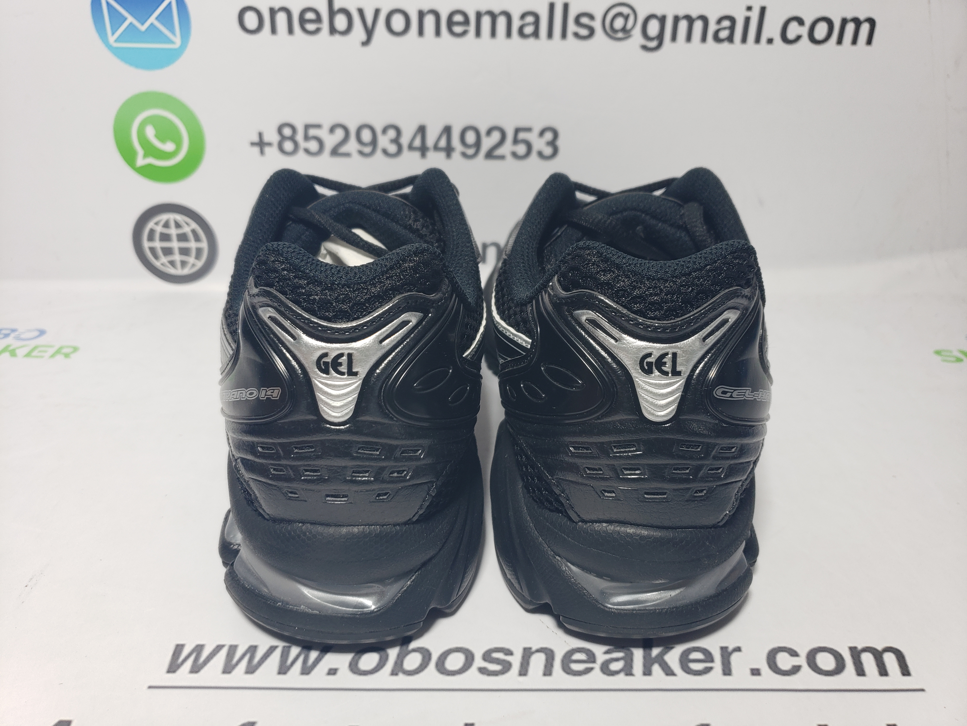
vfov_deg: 53.1
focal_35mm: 26
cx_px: 484
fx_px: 726
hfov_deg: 67.3
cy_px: 363
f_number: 1.5
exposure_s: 1/283
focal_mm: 4.3
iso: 50
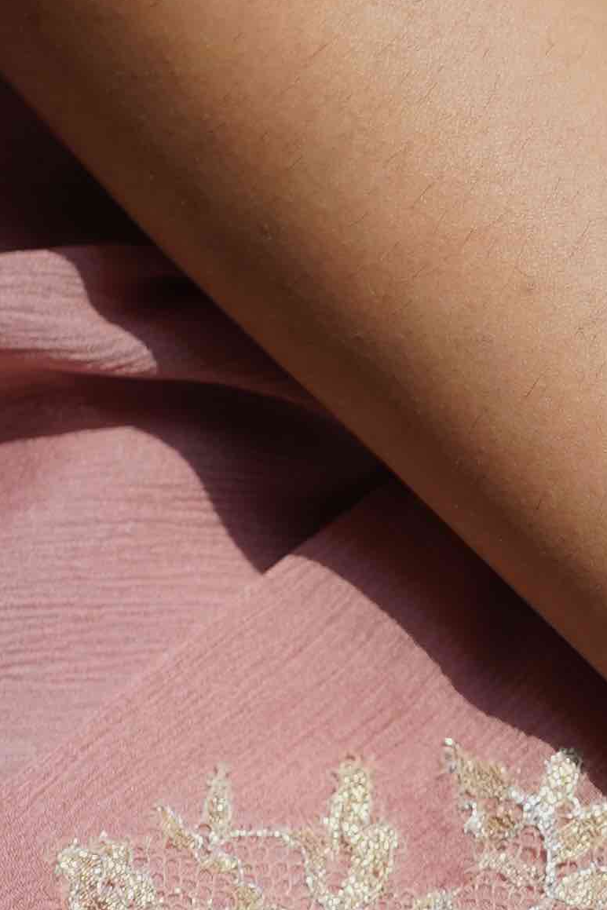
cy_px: 227
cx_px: 942
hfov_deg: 3.1
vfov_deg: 4.7
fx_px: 11124
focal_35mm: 440
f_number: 3.5
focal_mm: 85
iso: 125
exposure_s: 1/1250
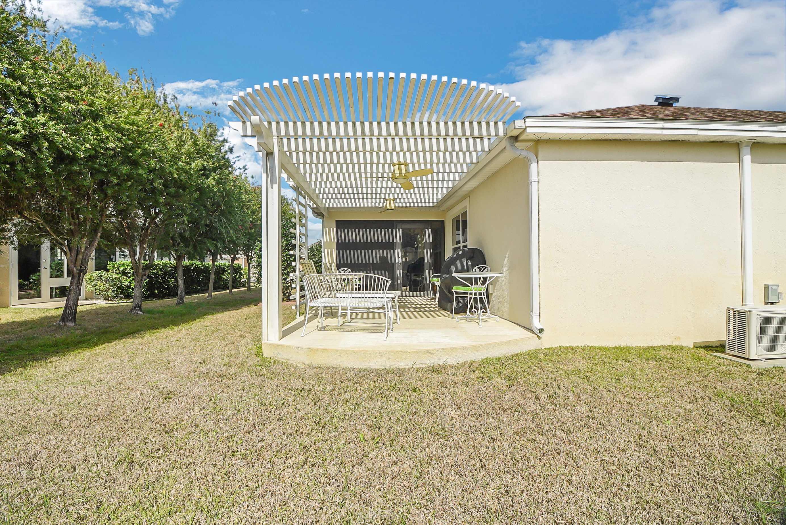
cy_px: 262
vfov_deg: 77.4
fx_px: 328
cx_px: 393
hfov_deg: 100.4
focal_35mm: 15
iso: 320
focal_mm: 10
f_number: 11
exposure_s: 1/250
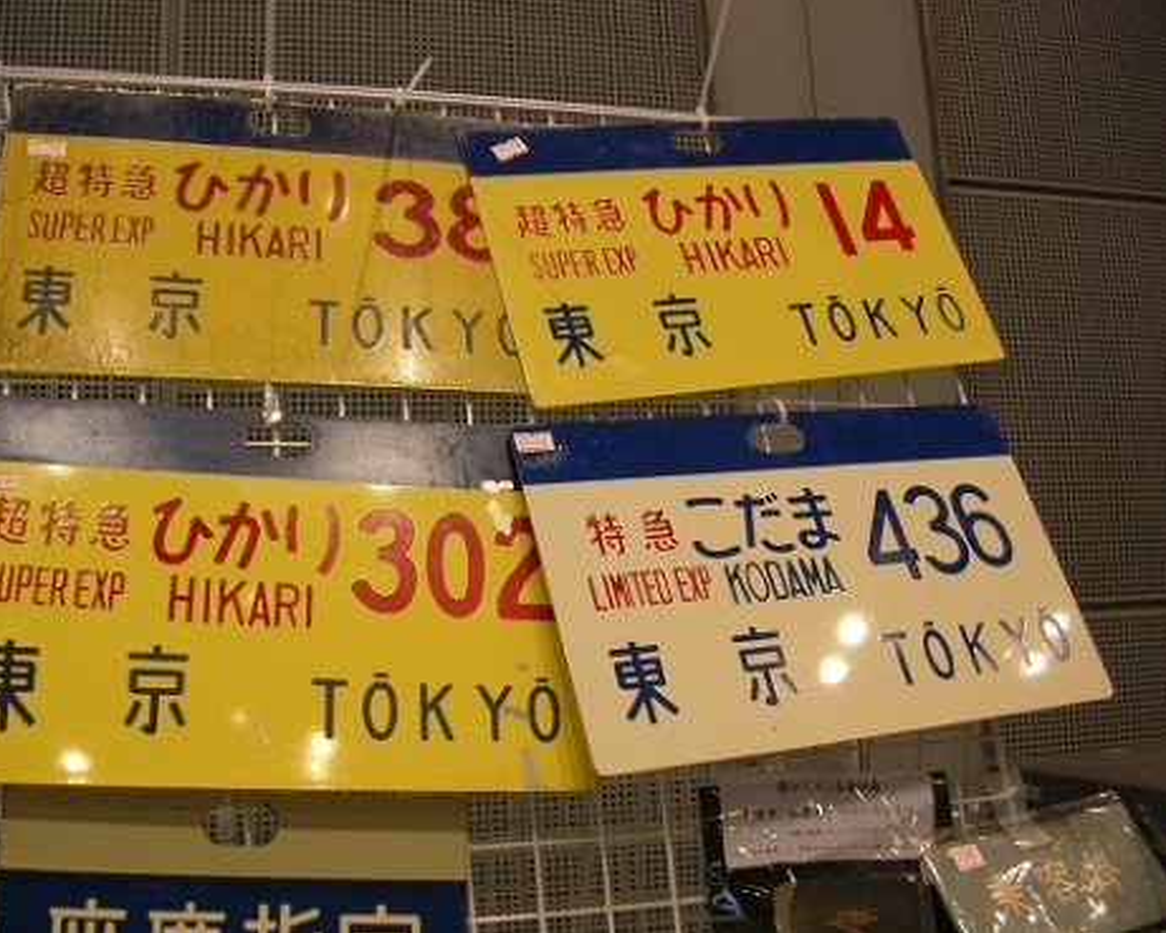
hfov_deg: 49.0
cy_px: 468
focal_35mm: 37
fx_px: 1277
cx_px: 539
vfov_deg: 40.1
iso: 50
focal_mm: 5.8
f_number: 2.8
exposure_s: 1/15.4
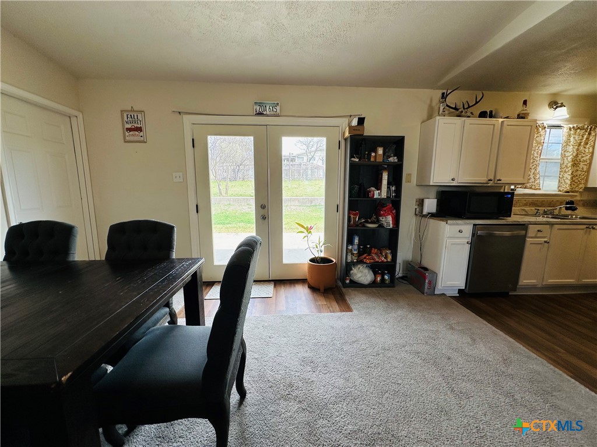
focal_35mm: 14
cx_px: 298
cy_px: 224
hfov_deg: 102.1
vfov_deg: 85.7
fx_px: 241
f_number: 2.2
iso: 40
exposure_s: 1/173
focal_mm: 2.22
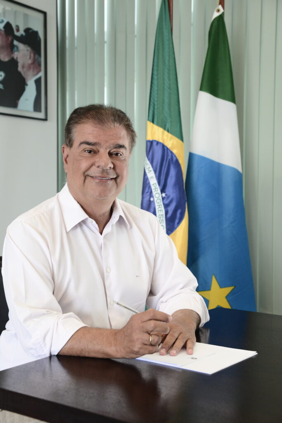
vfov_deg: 35.6
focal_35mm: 56
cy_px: 212
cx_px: 141
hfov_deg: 24.2
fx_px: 658
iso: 2500
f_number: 6.3
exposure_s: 1/160
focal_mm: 56
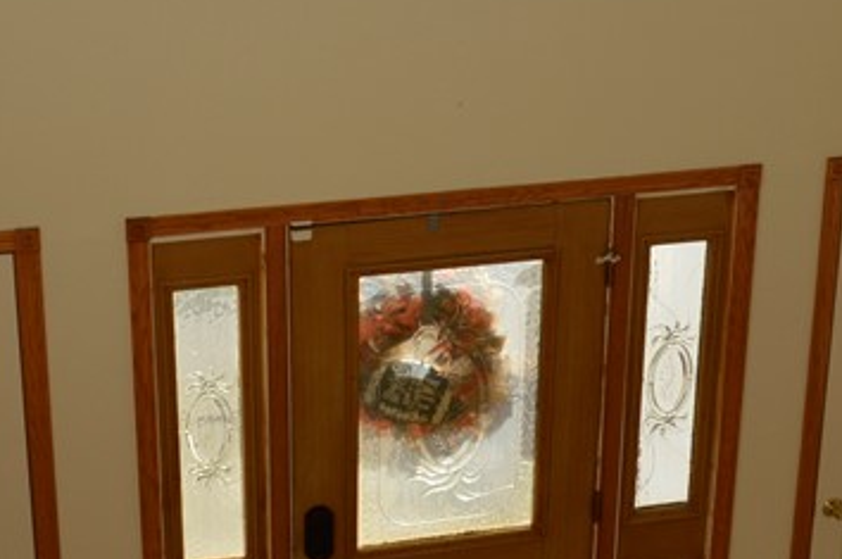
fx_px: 1939
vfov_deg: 16.3
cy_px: 100
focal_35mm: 83
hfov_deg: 24.5
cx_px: 413
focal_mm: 18
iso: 220
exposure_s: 1/125
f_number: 8
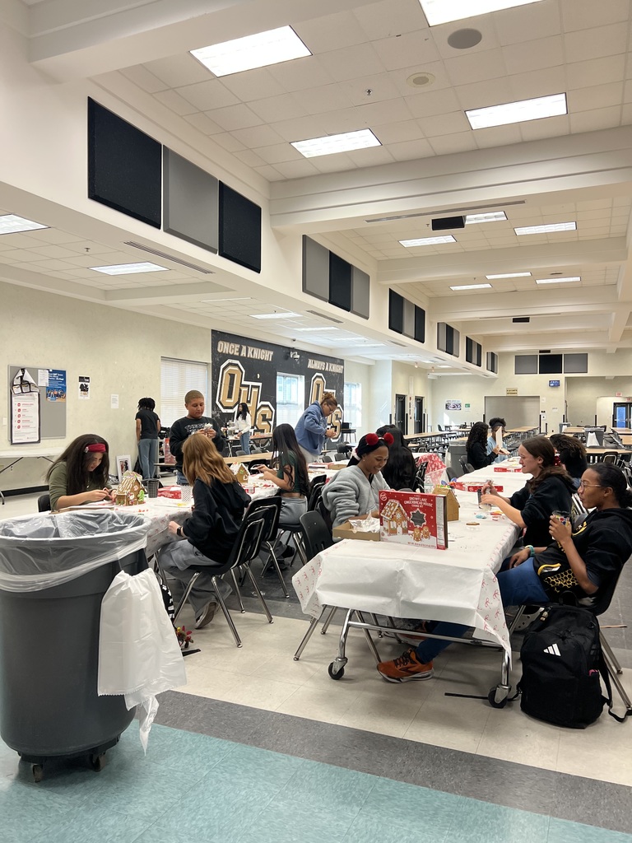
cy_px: 422
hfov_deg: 53.1
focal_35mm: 26
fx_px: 633
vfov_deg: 67.3
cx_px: 316
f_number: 1.5
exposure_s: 1/120
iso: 125
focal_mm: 5.7
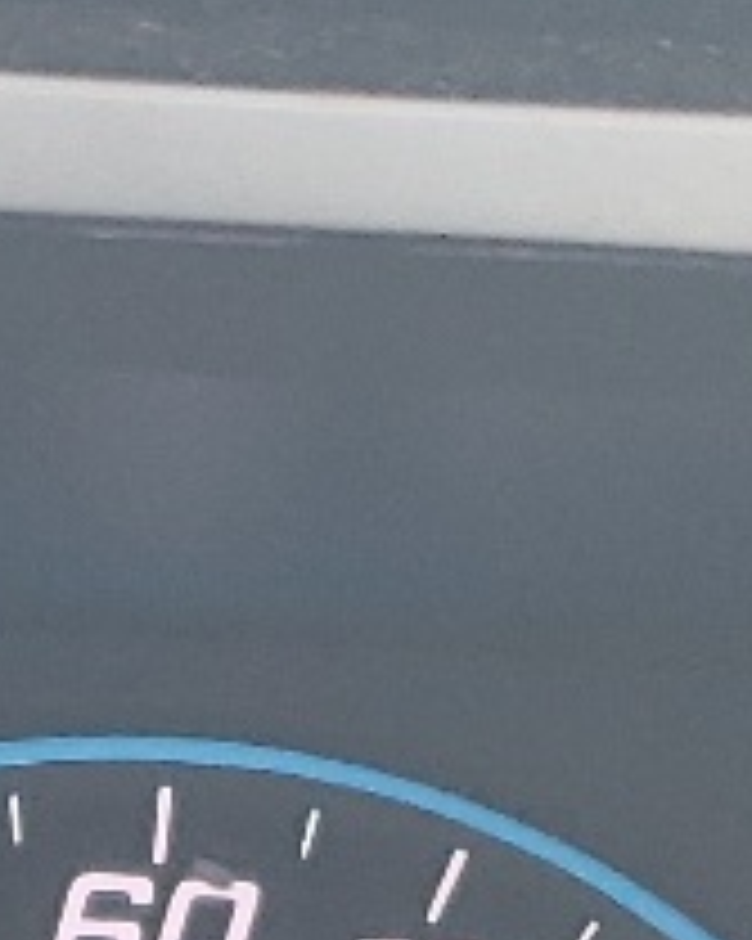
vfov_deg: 9.4
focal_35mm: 194
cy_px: 1831
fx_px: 5401
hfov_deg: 7.9
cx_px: -230
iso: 88
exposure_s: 1/120
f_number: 1.5
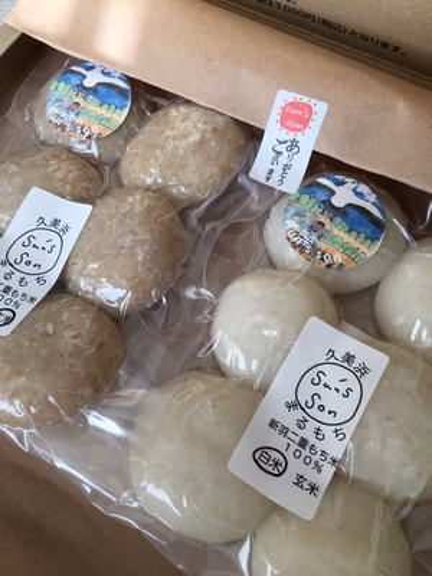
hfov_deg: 48.2
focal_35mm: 29
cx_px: 216
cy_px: 288
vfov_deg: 61.7
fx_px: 483
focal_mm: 4.15
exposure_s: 1/120
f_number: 2.2
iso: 25
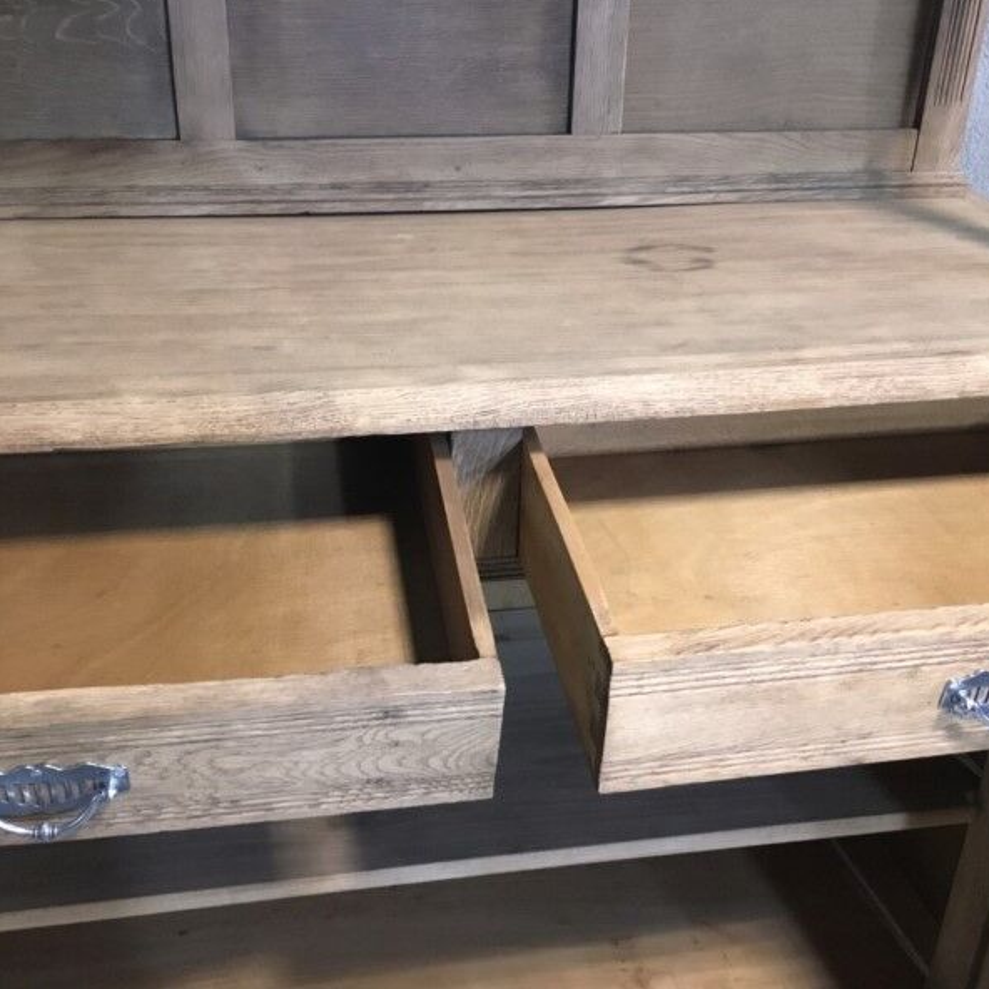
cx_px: 478
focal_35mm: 37
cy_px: 489
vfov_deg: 44.9
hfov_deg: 44.9
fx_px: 1196
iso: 400
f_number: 2.4
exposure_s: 1/17
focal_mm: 3.3
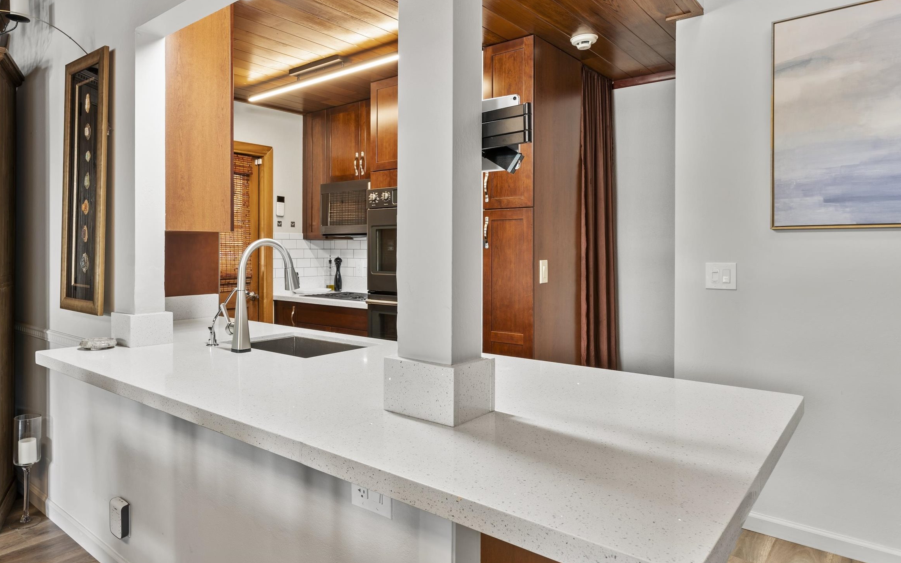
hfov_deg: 76.3
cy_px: 244
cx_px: 360
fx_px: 565
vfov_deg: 52.8
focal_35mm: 23
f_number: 8
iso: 100
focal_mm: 17
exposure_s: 2.5
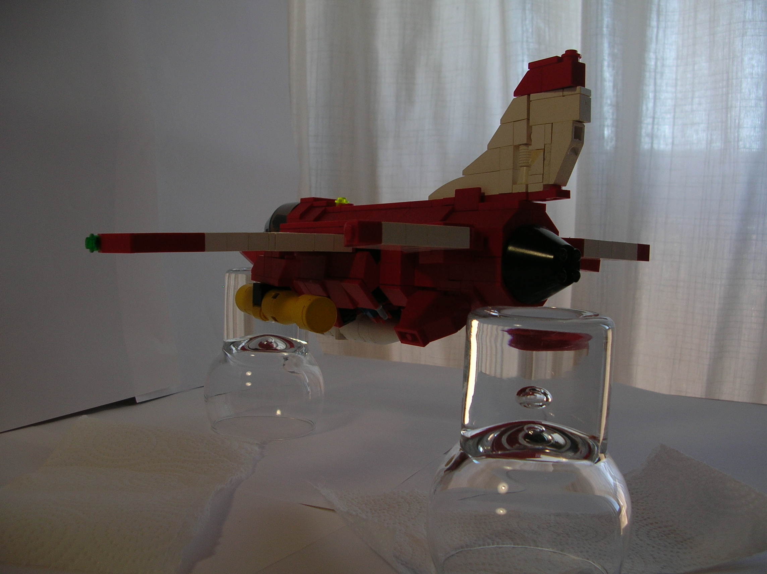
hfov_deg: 52.7
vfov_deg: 40.6
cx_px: 384
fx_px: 775
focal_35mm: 35
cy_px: 287
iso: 50
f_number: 2.8
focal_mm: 5.8
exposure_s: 1/42.5
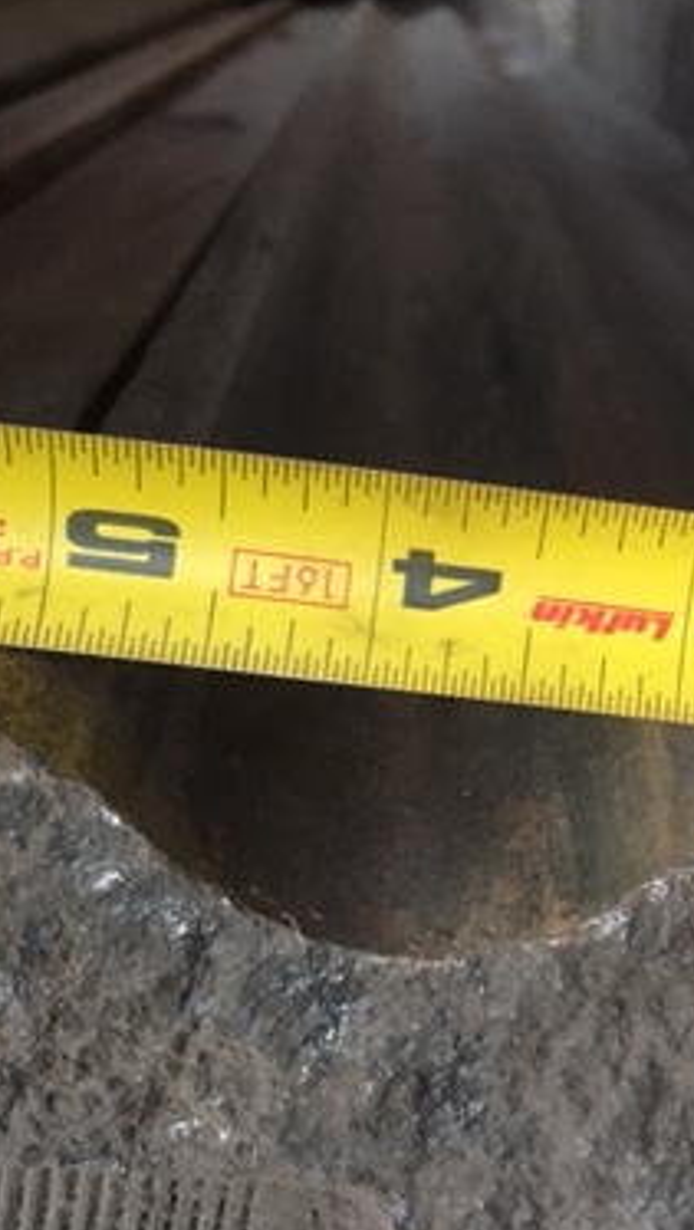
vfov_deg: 38.5
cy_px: 612
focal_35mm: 54
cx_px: 694
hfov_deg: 21.5
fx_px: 1763
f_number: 2.2
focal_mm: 4.15
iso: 200
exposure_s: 1/30
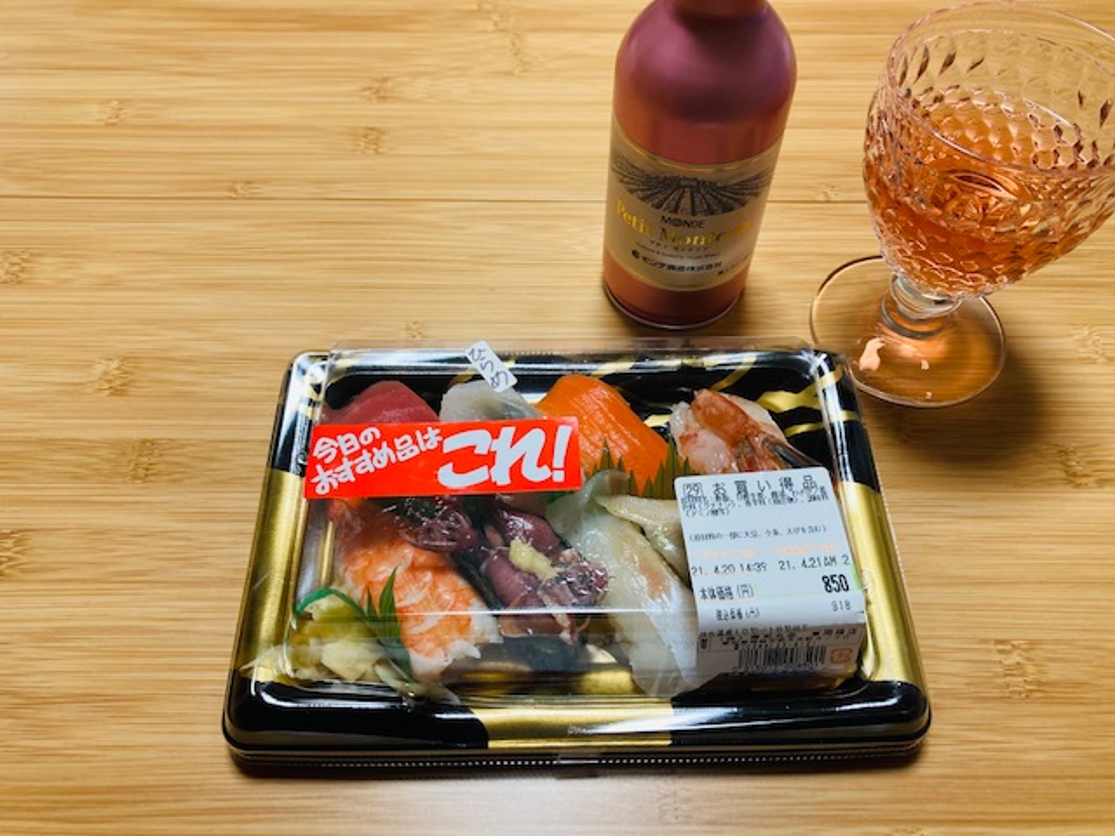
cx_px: 558
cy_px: 418
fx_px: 902
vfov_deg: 49.7
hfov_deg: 63.4
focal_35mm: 28
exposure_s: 1/60
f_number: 1.8
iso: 100
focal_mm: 3.99
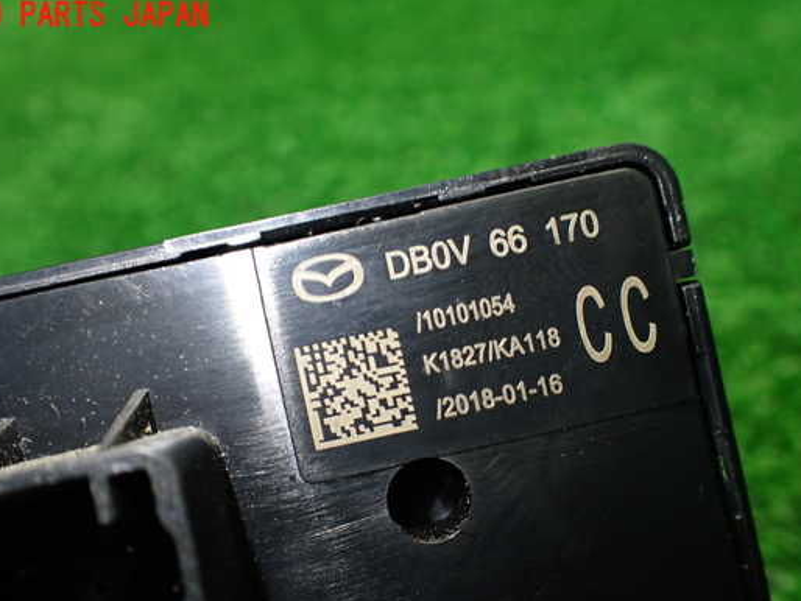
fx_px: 810
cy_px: 347
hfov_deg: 52.6
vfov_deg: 40.6
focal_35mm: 35
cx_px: 393
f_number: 2.3
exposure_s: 1/125
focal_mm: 5.4
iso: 400
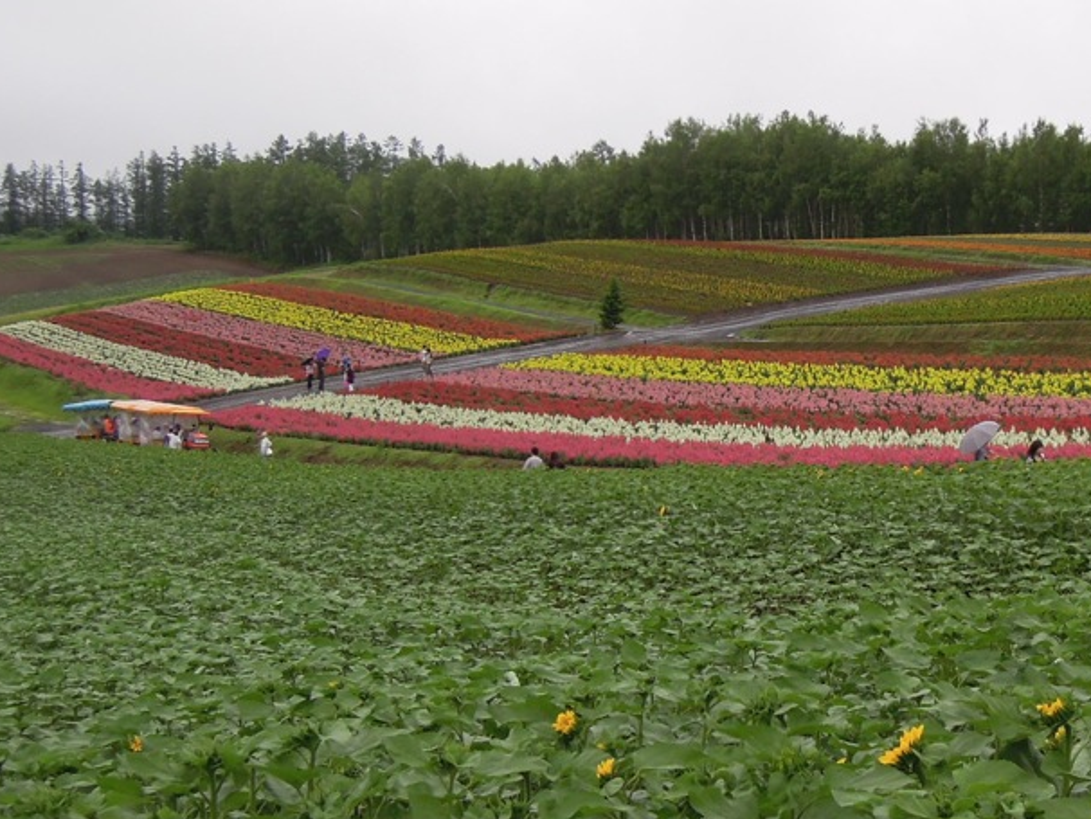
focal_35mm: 66
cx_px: 834
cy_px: 373
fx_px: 2081
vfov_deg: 22.3
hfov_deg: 28.9
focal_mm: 7.2
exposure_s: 1/320
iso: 160
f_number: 3.3
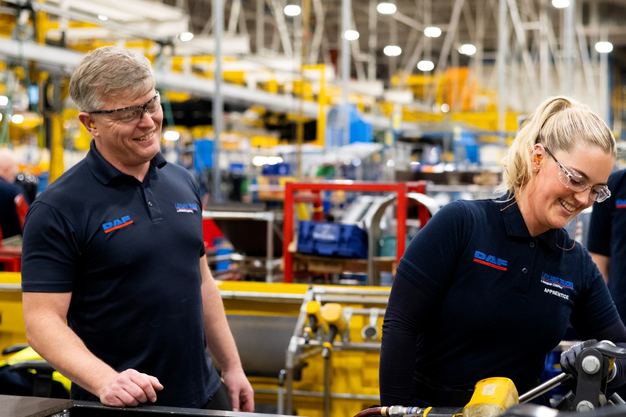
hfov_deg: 29.6
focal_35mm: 68
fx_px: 1182
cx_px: 370
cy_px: 187
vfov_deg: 20.0
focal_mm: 50
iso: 1600
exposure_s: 1/200
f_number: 2.8
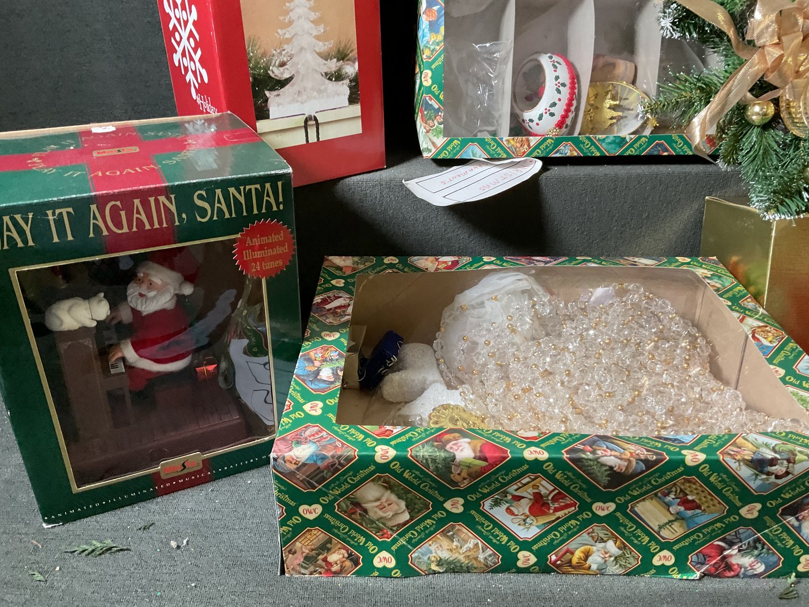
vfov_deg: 48.2
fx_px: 678
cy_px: 304
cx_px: 404
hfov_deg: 61.7
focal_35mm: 29
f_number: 1.8
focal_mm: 3
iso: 160
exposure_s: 1/60
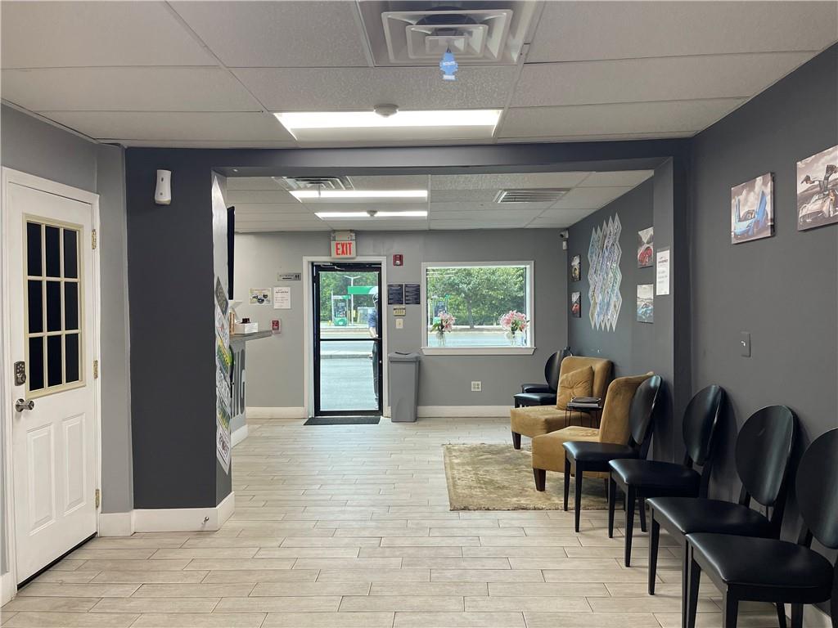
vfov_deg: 54.9
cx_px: 419
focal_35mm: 25
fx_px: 605
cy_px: 314
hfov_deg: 69.4
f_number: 1.6
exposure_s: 1/120
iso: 125
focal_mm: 5.1
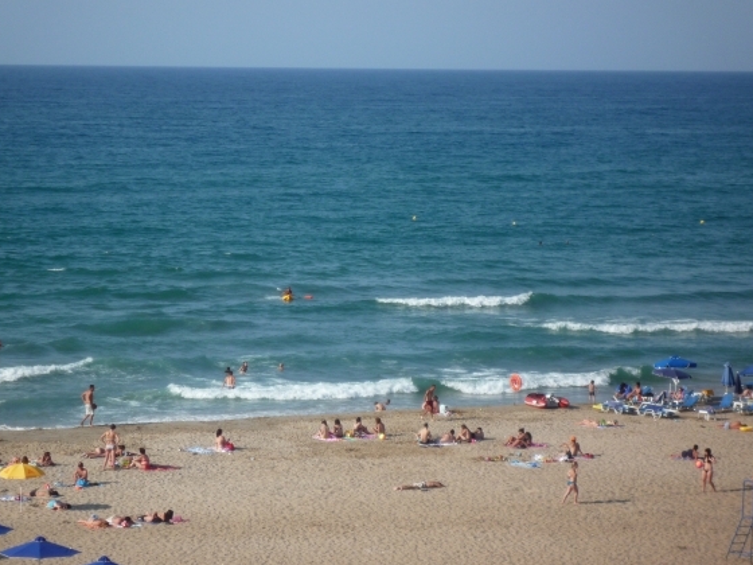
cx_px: 367
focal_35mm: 134
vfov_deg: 11.1
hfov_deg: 14.7
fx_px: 2915
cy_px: 292
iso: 100
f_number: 5.9
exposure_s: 1/400
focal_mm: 22
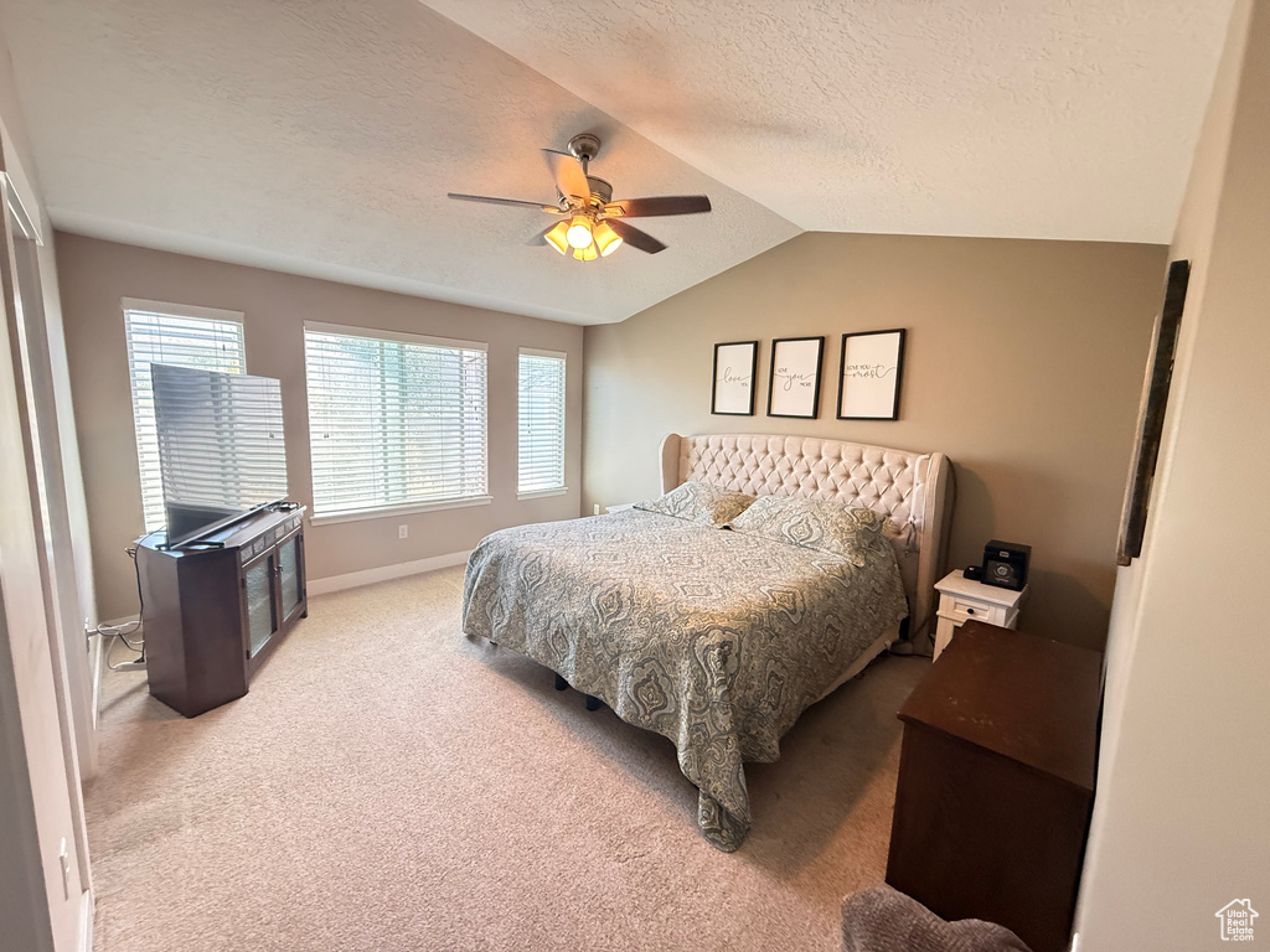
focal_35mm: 14
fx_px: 514
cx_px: 635
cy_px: 476
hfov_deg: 102.1
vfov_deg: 85.7
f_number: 2.2
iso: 640
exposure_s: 1/120
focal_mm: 2.22
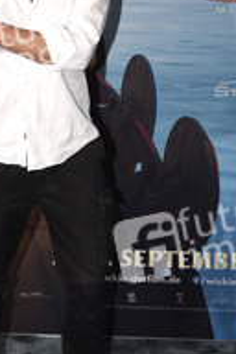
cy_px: 148
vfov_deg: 25.6
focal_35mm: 79
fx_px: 777
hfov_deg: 17.1
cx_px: 41
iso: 1000
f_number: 6.3
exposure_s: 1/125
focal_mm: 38
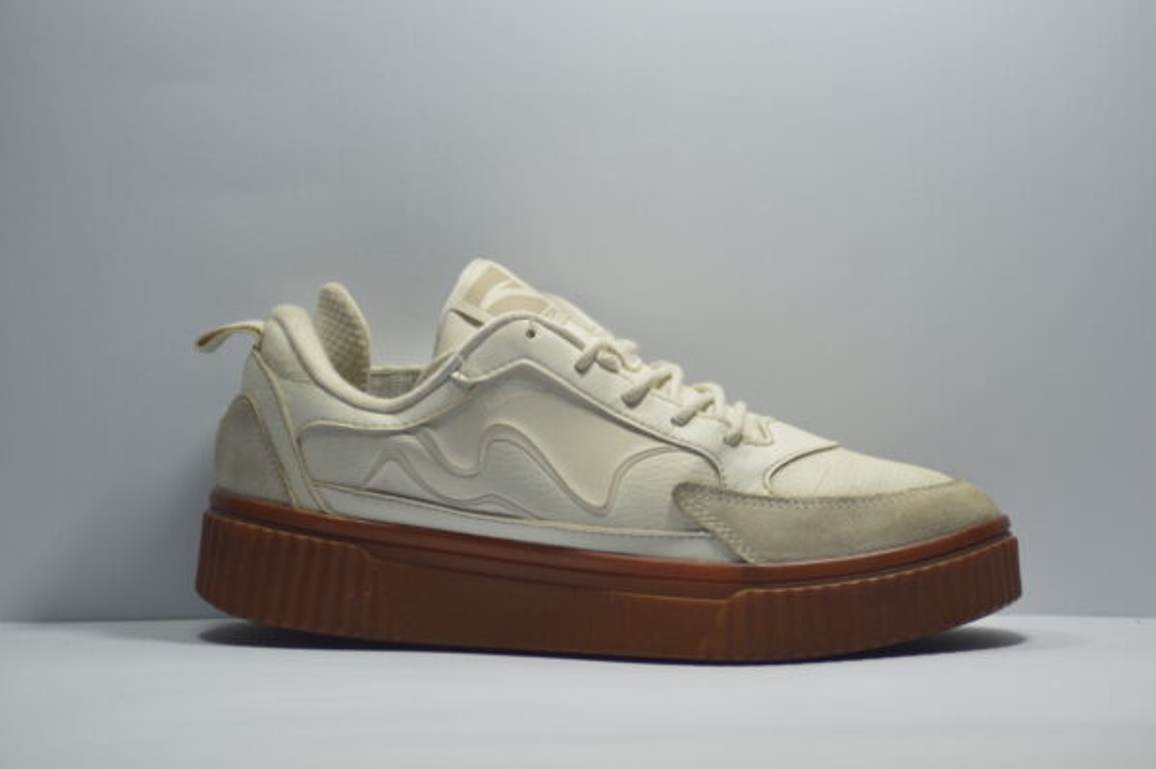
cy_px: 384
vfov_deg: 6.8
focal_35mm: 202
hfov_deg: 10.2
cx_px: 578
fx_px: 6497
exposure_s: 1/160
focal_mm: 135
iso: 400
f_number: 4.2
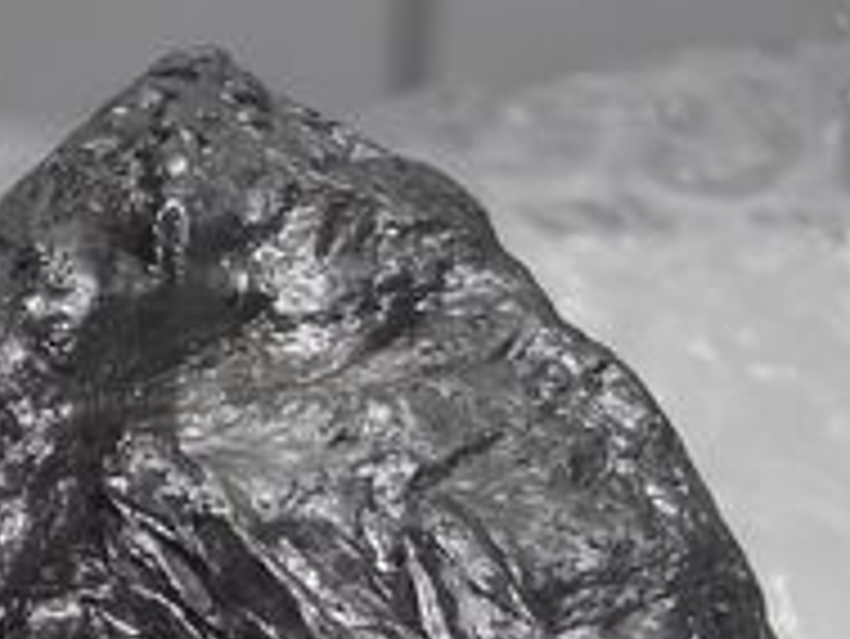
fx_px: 3538
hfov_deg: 13.6
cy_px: 634
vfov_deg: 10.2
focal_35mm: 144
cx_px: 130
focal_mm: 10.2
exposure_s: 1/100
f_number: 3.5
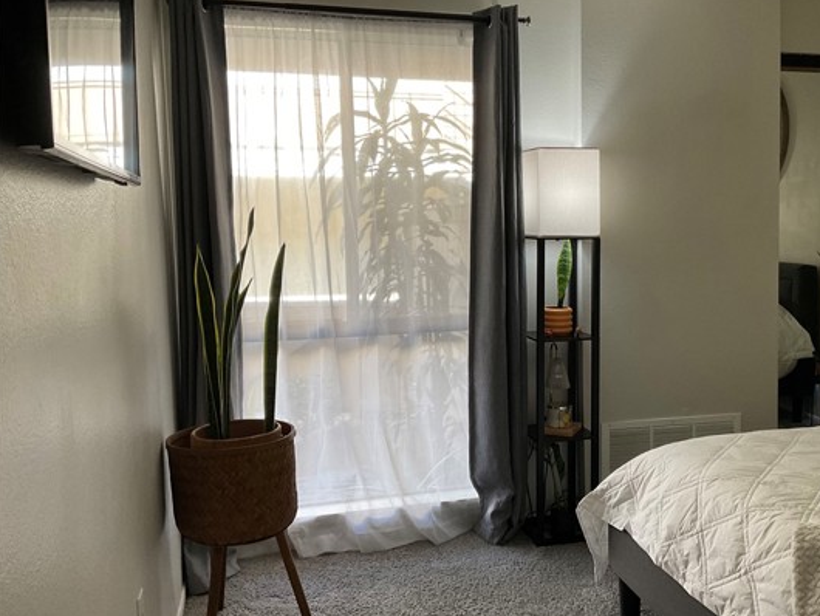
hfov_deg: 52.3
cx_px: 490
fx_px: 829
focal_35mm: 35
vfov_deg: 40.7
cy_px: 288
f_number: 1.8
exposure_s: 1/120
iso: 64
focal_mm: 3
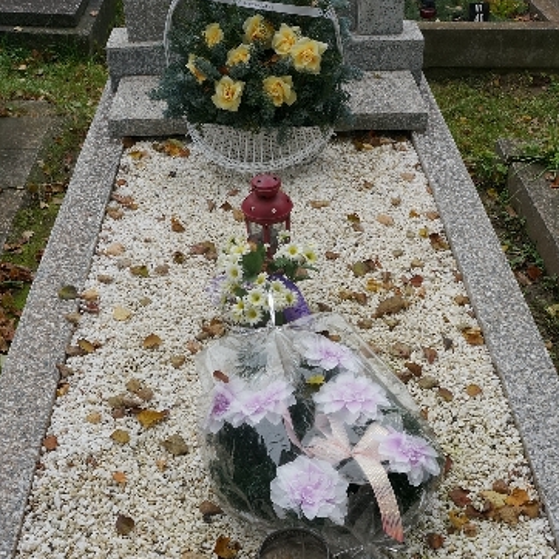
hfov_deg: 37.5
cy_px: 358
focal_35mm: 45
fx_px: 822
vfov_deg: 37.3
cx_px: 290
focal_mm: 16
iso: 400
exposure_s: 1/160
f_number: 9
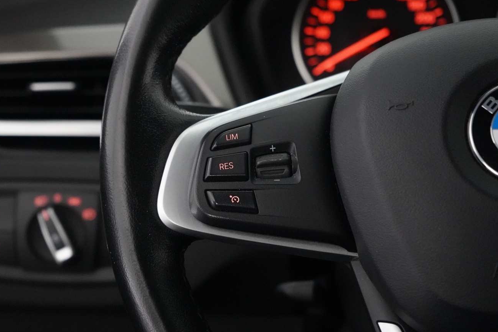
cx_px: 213
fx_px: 1204
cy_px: 131
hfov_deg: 23.4
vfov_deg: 15.7
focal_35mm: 87
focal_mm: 70
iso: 12800
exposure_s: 1/80
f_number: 5.6
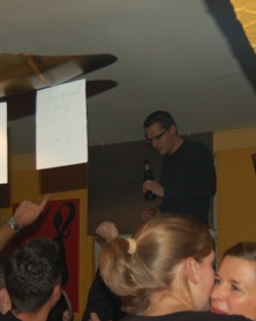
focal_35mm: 67
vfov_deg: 28.1
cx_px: 134
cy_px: 217
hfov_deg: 22.8
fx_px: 635
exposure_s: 1/60
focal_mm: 22
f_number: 3.8
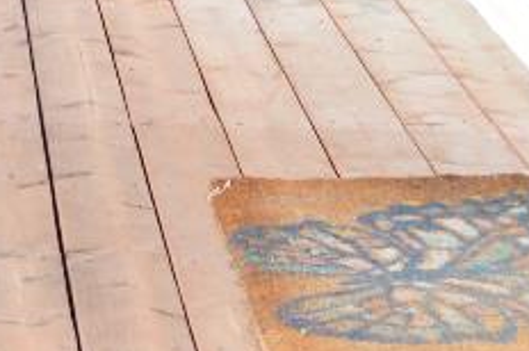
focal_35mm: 213
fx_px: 3126
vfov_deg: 6.1
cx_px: -436
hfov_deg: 9.2
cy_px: -525
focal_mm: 22
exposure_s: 1/200
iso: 100
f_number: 7.1
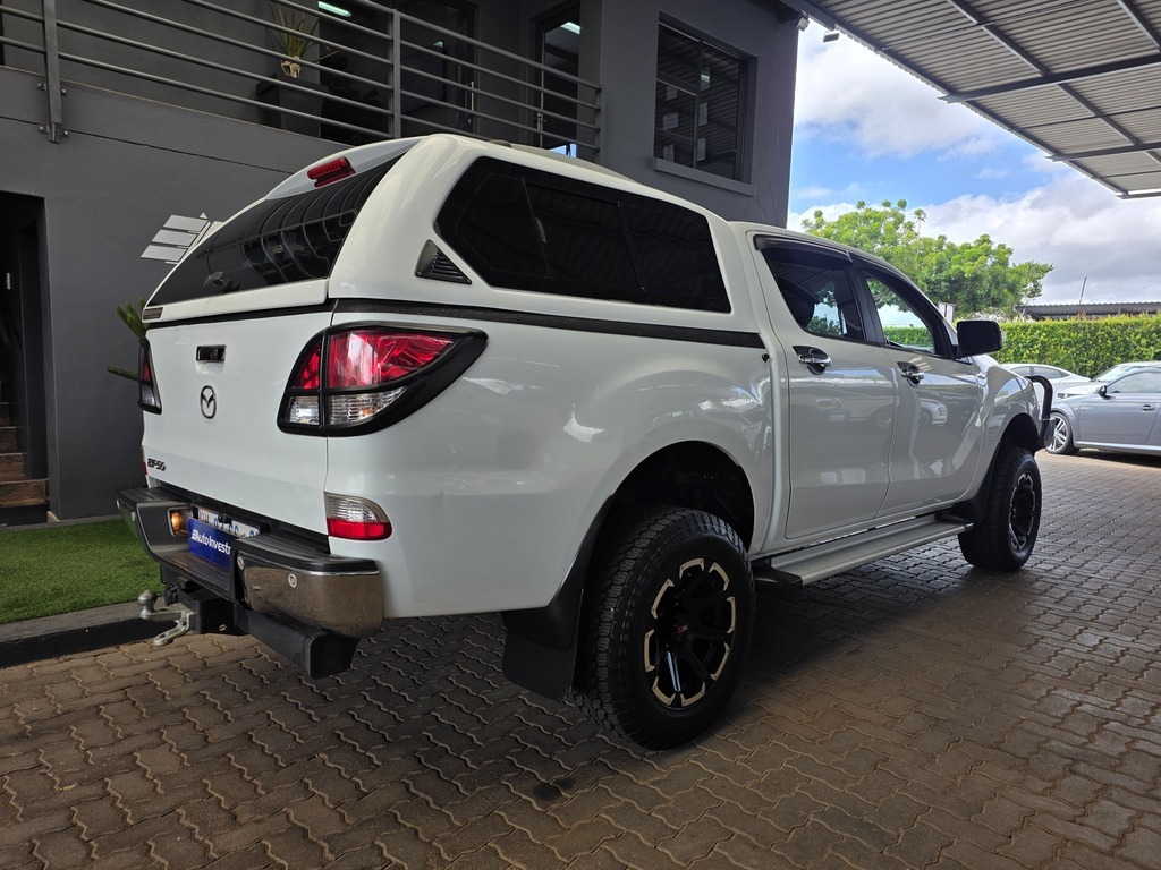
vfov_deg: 58.9
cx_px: 580
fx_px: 771
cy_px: 435
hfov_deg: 73.9
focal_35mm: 23
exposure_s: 1/359
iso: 25
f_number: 1.7
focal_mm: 6.25
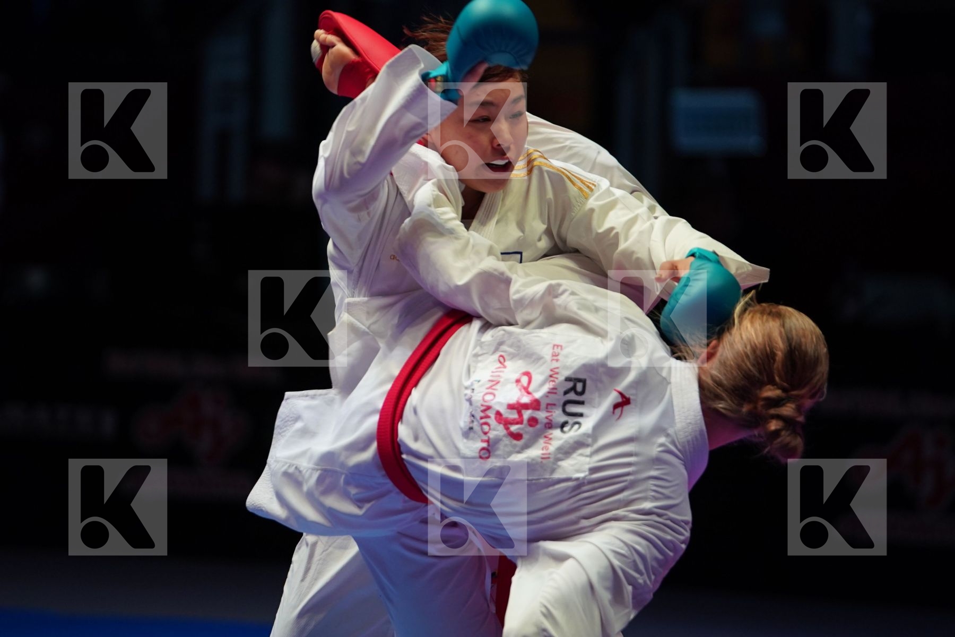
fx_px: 7639
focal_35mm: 288
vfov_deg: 4.8
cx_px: 478
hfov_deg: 7.2
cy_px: 318
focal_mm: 192
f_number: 2.8
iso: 1250
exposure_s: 1/1000
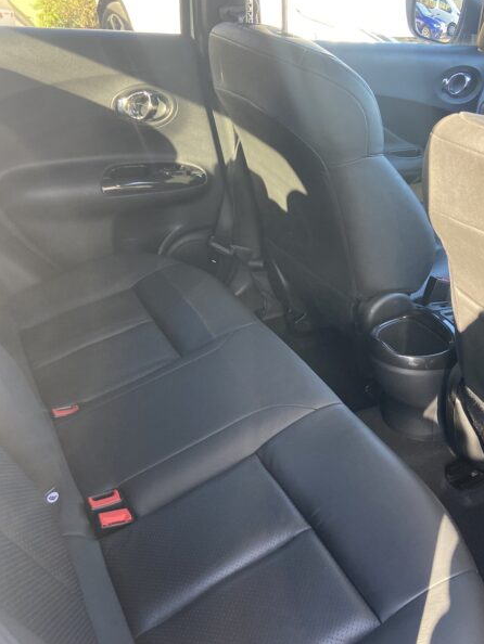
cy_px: 320
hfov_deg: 40.1
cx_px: 329
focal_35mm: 35
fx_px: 652
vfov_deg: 52.6
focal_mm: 4.25
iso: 100
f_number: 1.8
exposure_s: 1/121
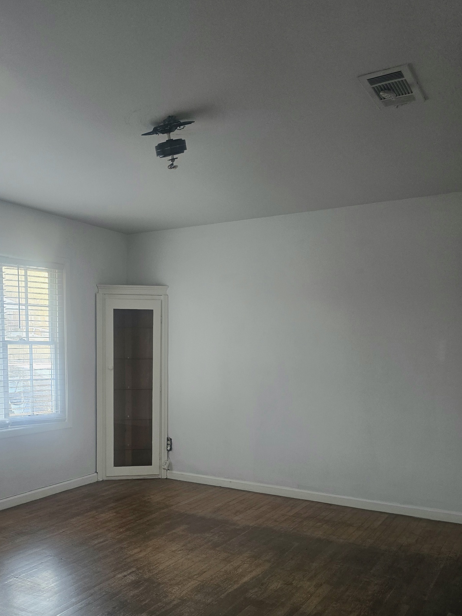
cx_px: 141
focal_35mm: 33
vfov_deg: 53.9
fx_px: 587
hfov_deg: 42.2
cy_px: 424
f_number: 1.7
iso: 160
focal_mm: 6.3
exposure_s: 1/66.2
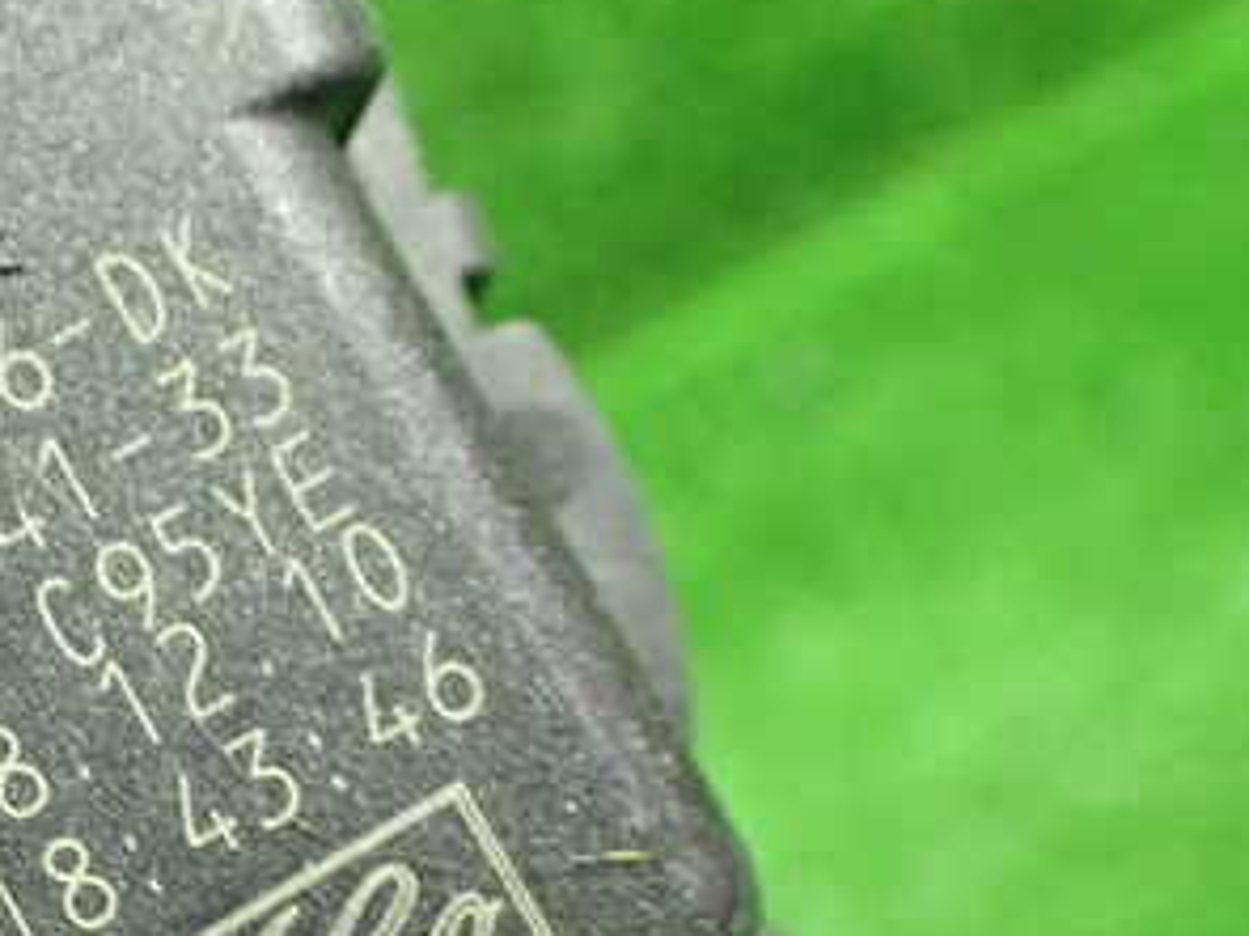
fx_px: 2200
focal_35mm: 61
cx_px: 106
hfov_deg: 30.2
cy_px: 822
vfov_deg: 23.4
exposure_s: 1/50
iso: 800
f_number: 2.3
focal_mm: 5.4
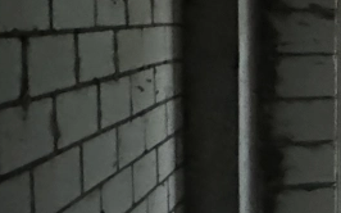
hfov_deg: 18.4
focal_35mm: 70
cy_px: 25
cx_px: 692
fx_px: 650
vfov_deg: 18.3
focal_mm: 2.22
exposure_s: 1/52
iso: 1250
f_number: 2.2
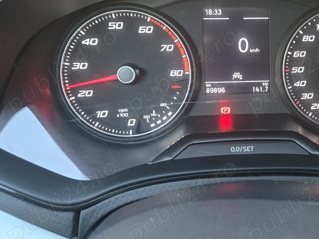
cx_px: 242
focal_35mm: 37
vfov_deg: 38.2
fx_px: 341
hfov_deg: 48.1
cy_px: 81
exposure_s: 1/100
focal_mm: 5.4
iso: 800
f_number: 1.8
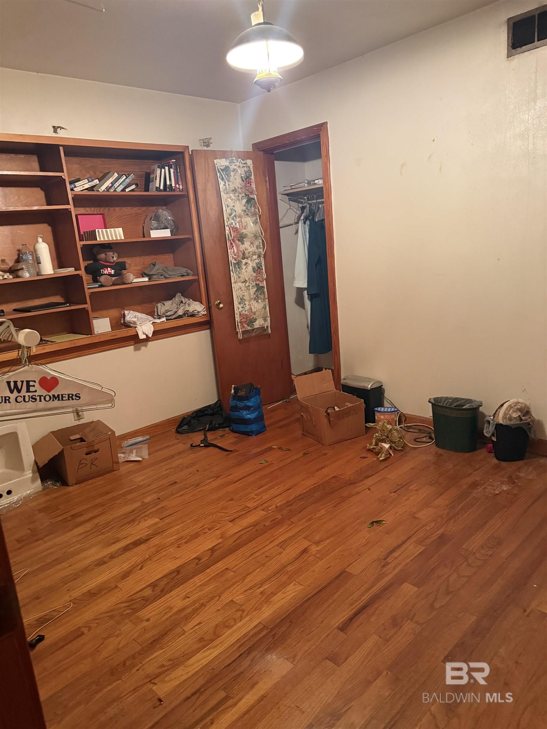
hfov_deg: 56.8
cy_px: 364
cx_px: 274
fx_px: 506
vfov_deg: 71.6
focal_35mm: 24
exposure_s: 1/40
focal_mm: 6.76
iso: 800
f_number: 1.78
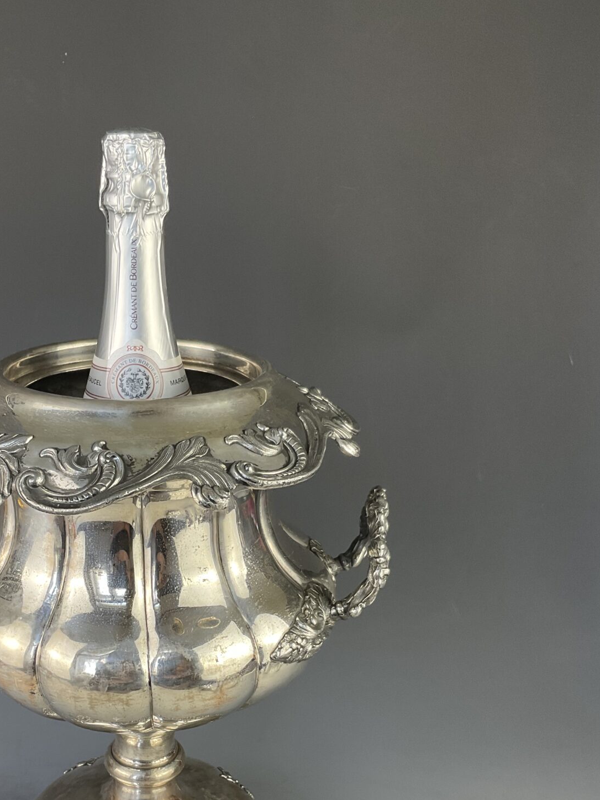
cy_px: 545
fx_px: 948
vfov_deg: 45.0
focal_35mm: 41
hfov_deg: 34.7
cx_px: 193
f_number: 1.8
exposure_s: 1/122
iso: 40
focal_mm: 3
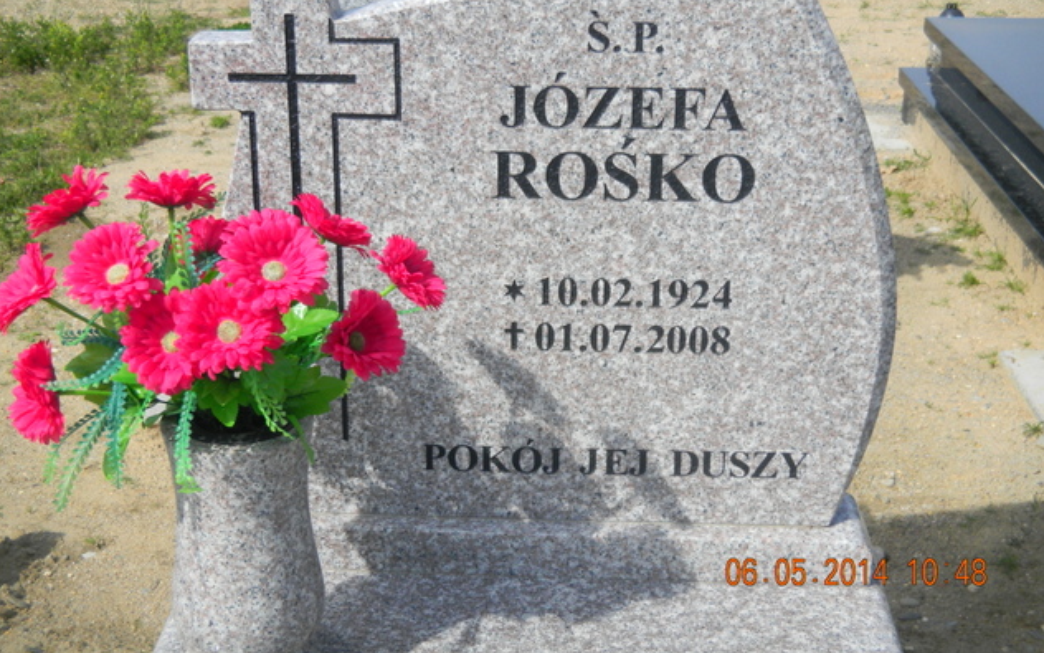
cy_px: 258
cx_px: 522
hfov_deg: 34.5
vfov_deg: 22.0
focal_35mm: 59
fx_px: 1679
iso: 80
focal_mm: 9.9
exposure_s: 1/123
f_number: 8.4
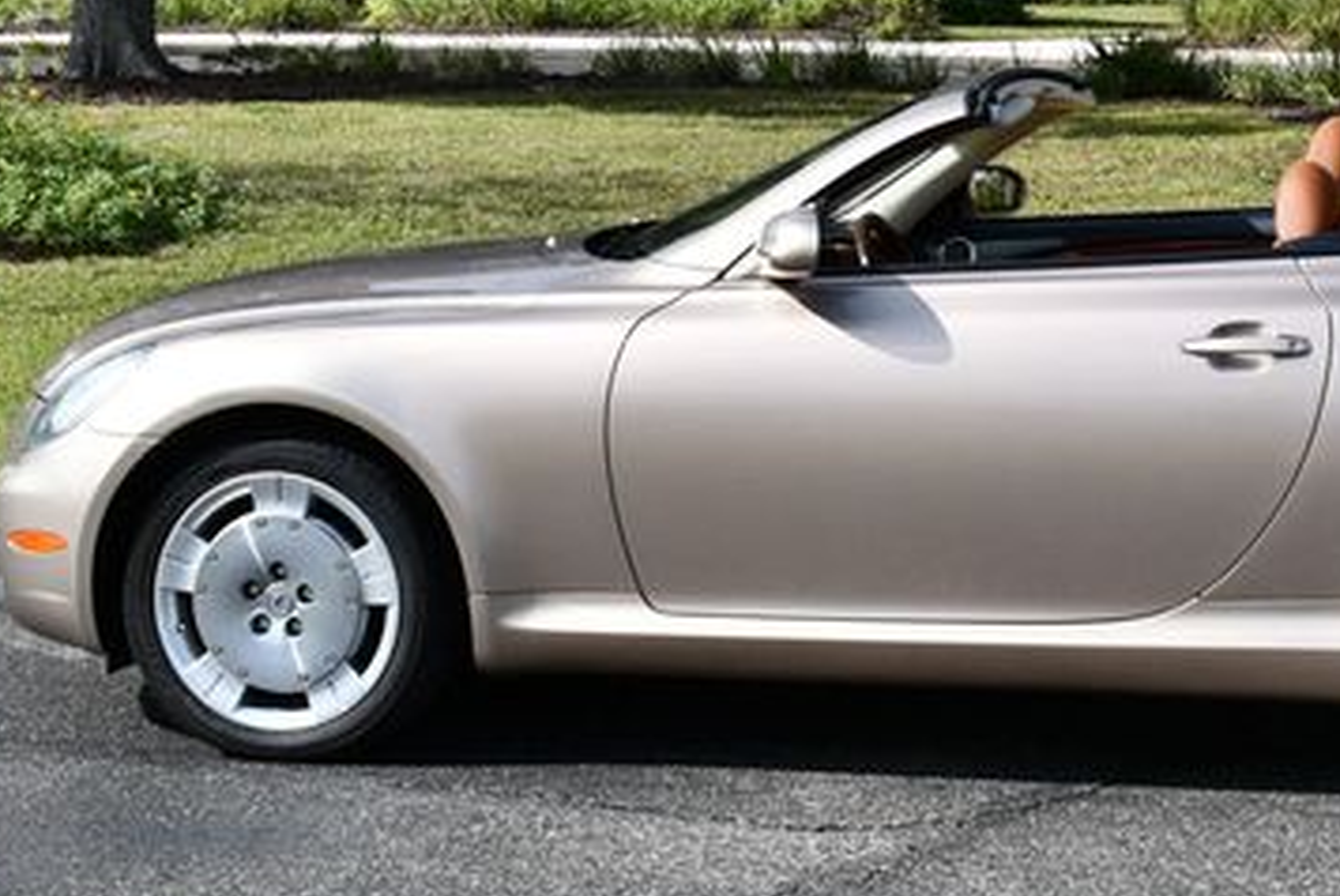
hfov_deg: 18.7
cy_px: 124
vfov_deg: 12.6
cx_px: 1092
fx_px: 4023
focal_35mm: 108
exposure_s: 1/320
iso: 100
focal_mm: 30
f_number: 9
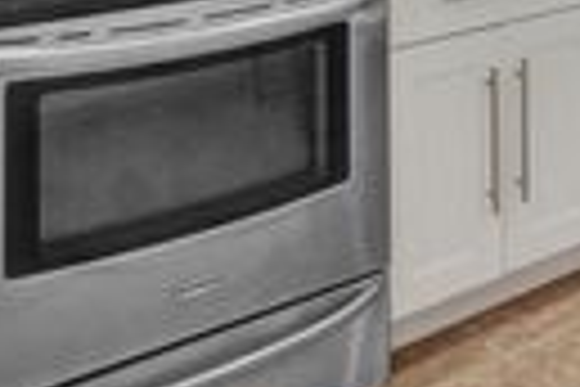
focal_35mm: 62
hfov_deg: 28.6
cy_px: -236
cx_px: 674
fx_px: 999
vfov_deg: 18.6
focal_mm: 16
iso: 1600
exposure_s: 1/250
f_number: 5.6
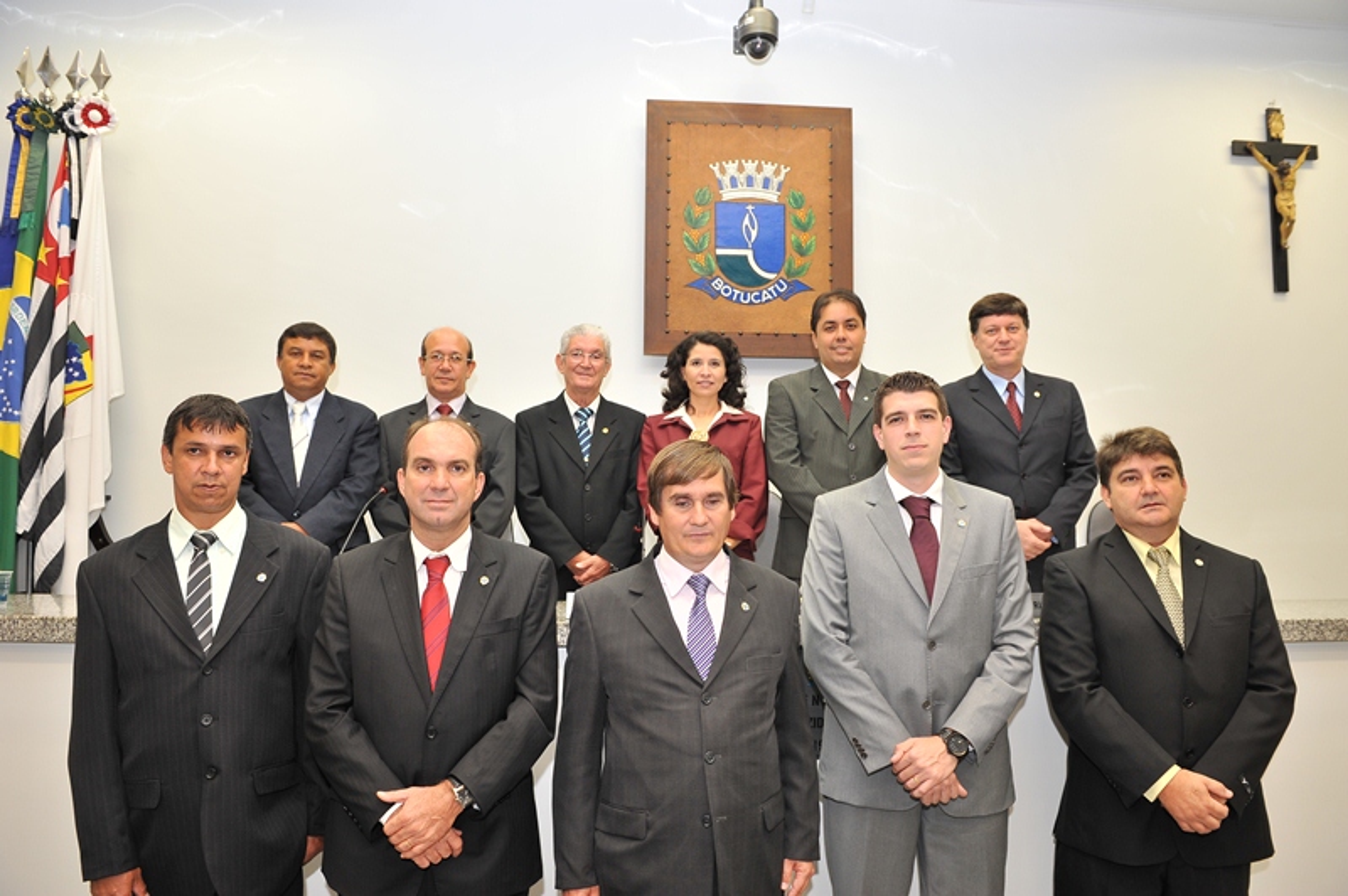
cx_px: 674
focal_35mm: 24
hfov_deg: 73.8
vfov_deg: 53.1
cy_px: 448
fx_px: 898
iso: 800
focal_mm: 24
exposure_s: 1/50
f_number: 5
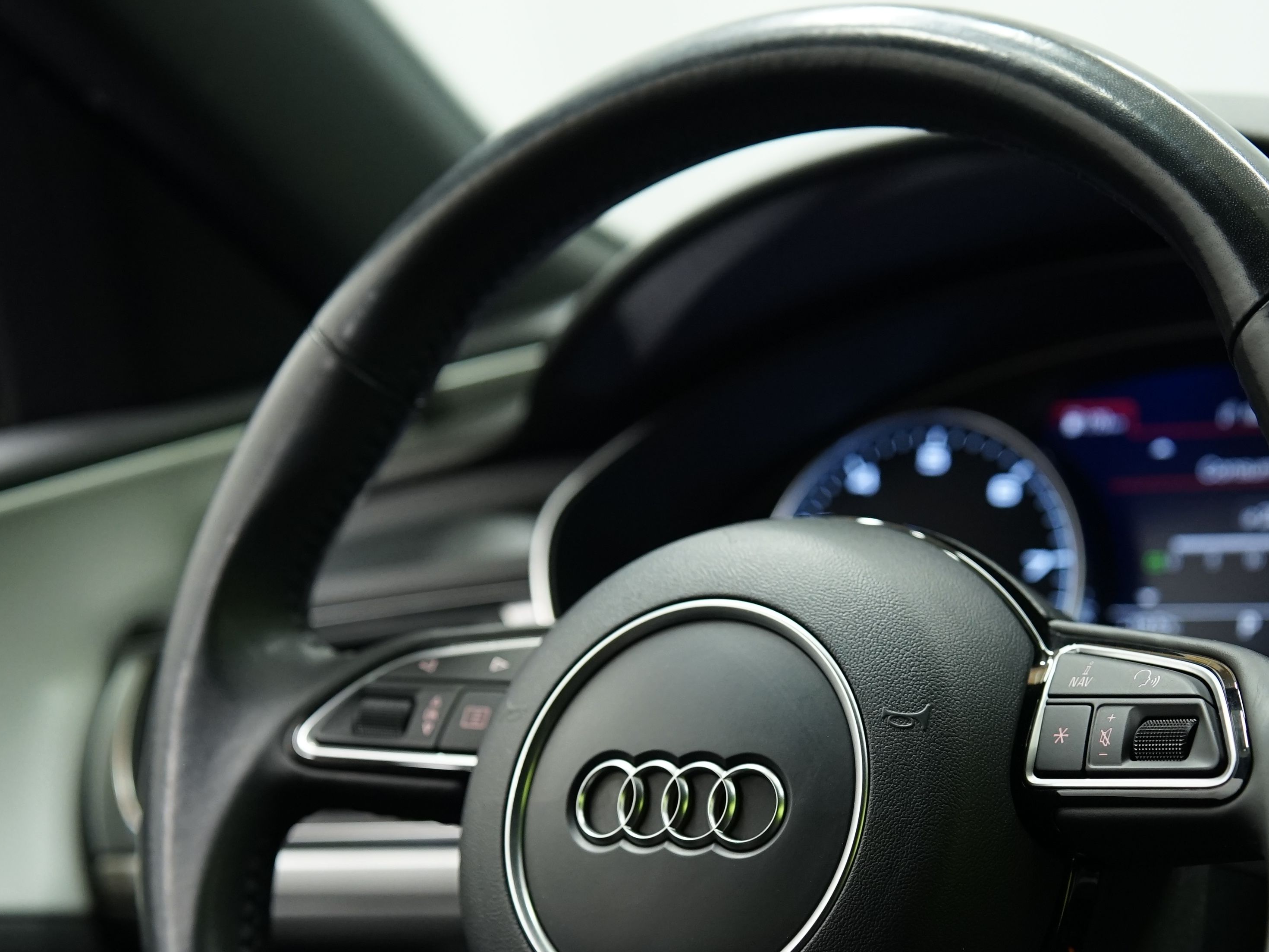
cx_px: 749
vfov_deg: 14.7
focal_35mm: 100
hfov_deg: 19.6
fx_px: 3666
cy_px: 779
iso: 1000
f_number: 2.8
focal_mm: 51
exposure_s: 1/40
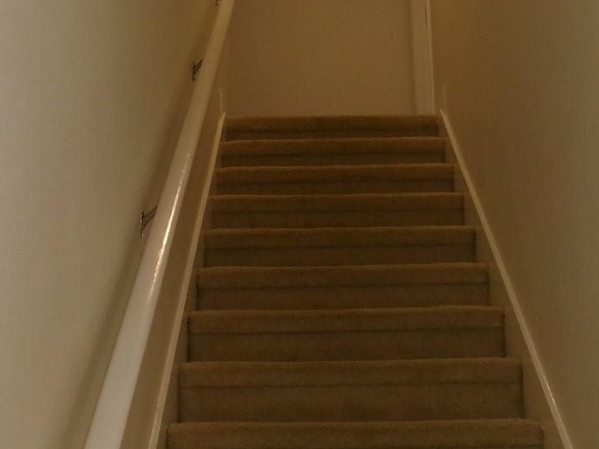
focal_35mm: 64
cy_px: 67
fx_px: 1107
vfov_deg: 22.5
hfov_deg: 30.3
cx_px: 310
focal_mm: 5.1
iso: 250
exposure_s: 1/34
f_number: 3.9
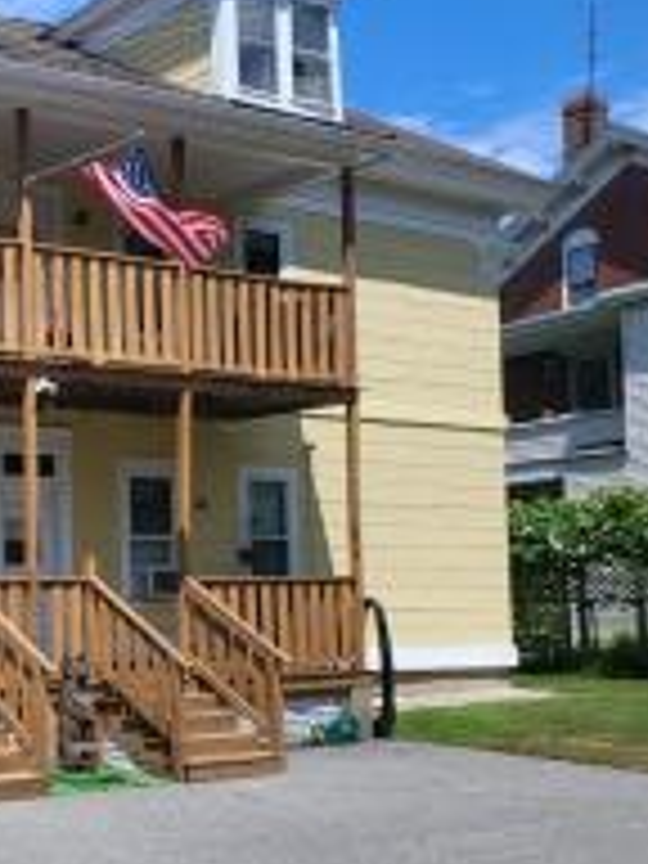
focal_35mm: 50
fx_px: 1248
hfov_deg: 24.9
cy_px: 567
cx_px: -216
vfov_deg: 37.8
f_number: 1.8
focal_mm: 5
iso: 40
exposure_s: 1/2657
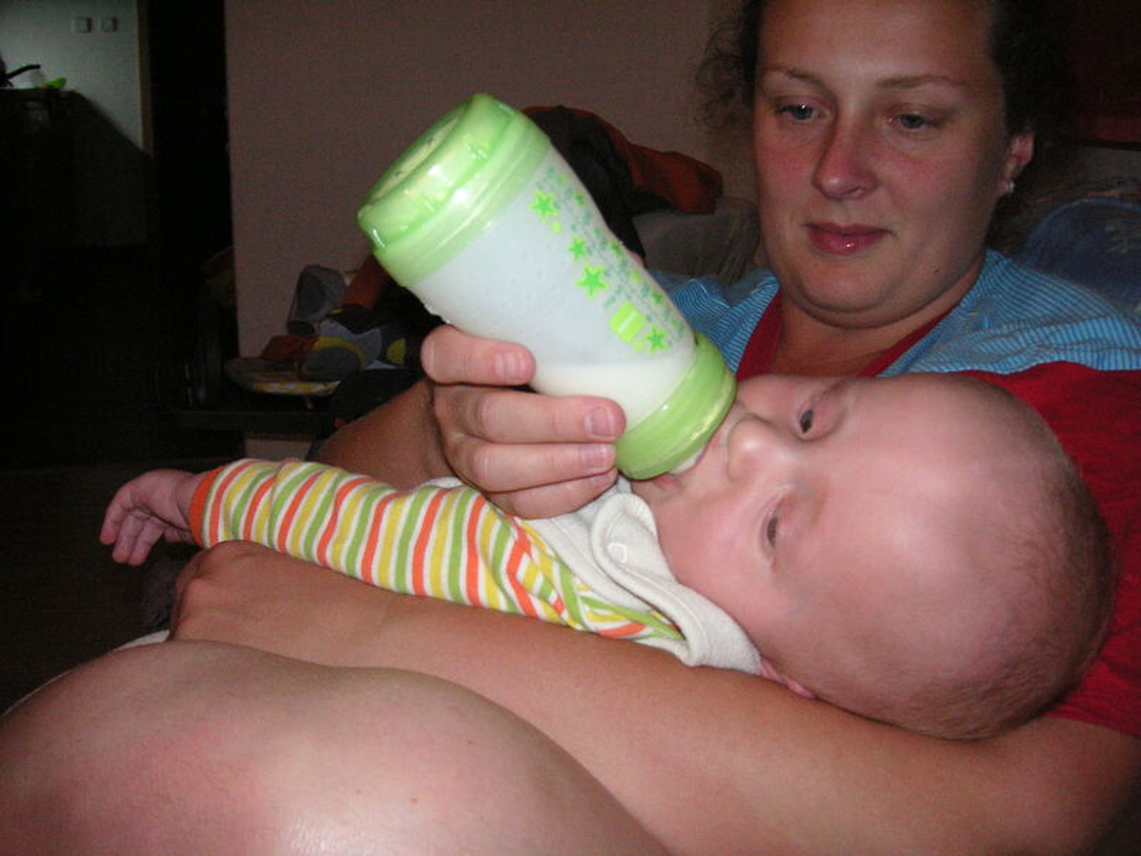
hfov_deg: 50.1
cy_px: 428
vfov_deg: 38.7
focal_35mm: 37
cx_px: 570
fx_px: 1220
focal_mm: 6.1
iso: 160
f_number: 2.8
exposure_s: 1/45
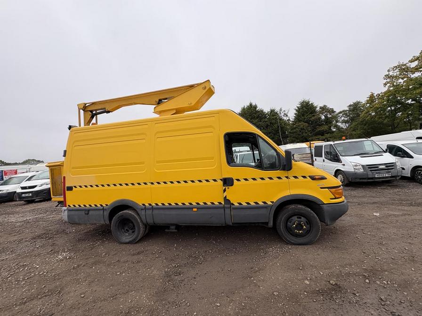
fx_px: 171
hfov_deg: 102.1
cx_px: 211
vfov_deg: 85.7
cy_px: 158
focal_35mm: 14
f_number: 2.2
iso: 40
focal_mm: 2.22
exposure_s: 1/253
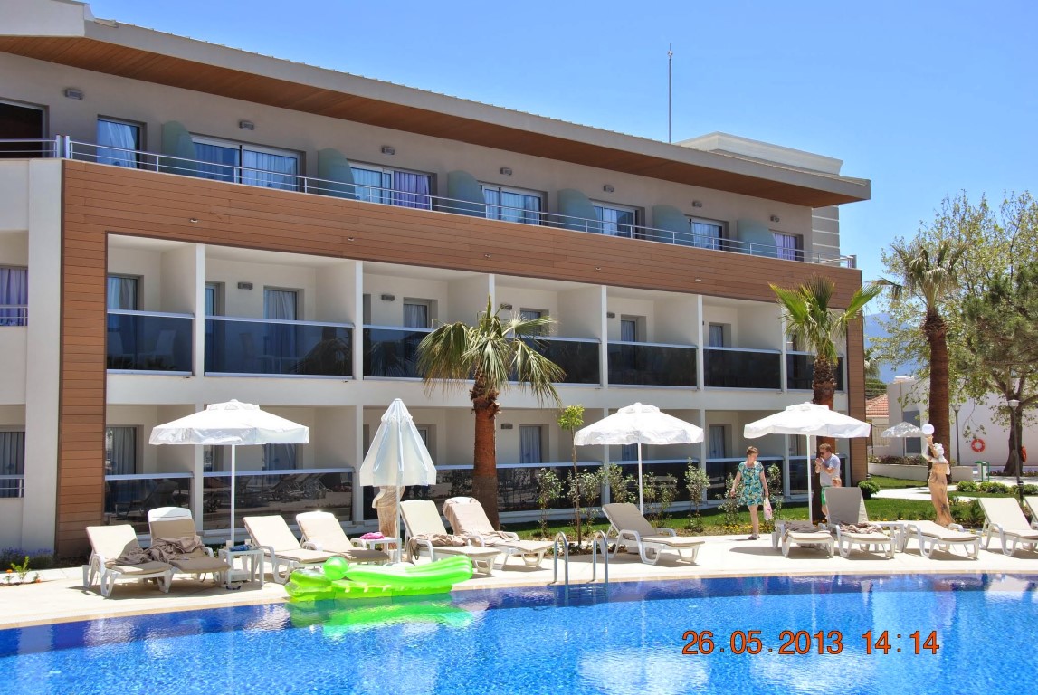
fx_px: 1213
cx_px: 519
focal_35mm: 42
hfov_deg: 46.3
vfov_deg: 32.0
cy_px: 348
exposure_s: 1/250
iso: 100
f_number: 8
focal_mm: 28
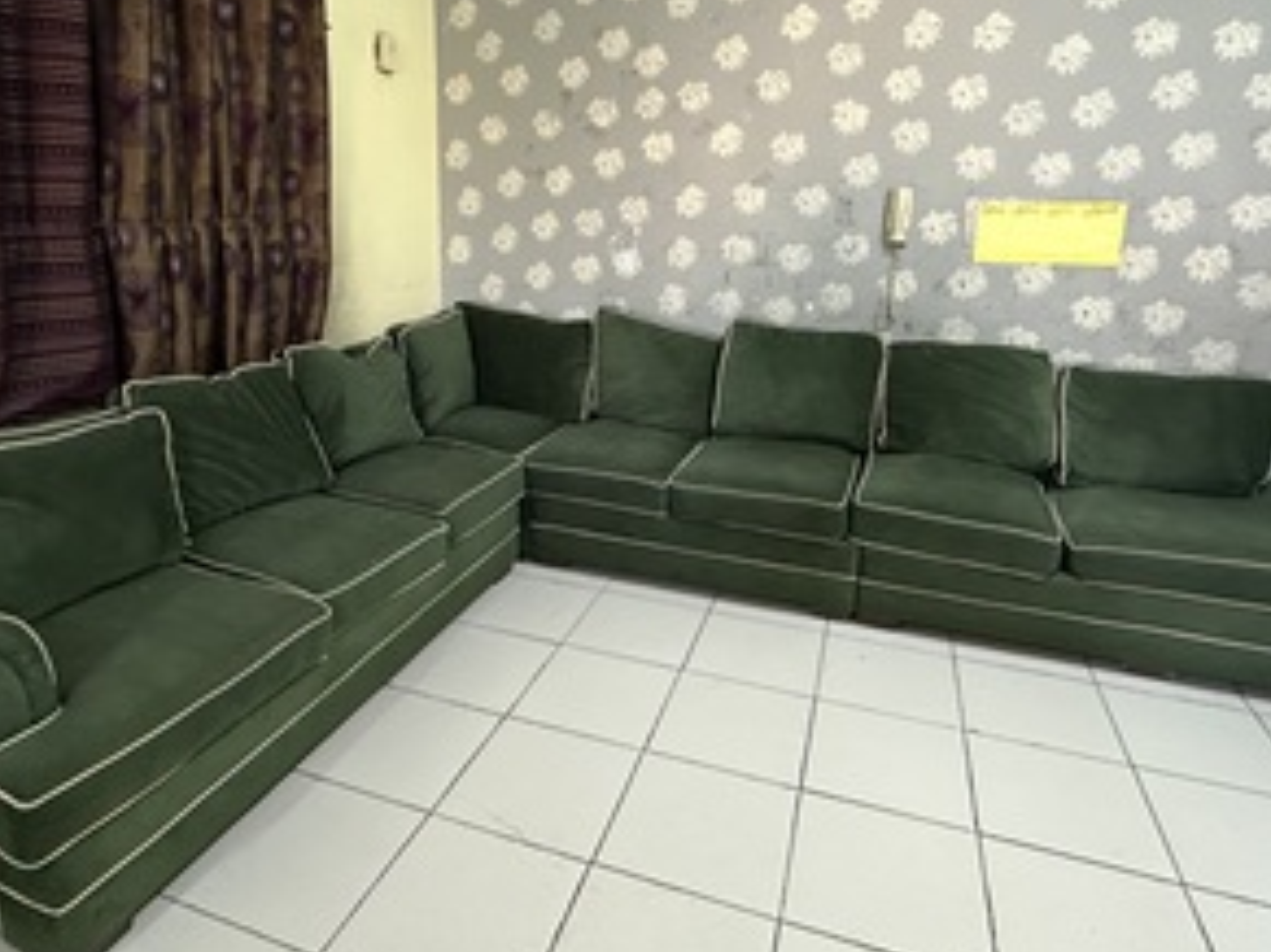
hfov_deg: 76.3
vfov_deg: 60.7
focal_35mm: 22
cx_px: 596
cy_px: 400
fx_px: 807
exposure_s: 1/60
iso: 640
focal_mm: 2.22
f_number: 2.2
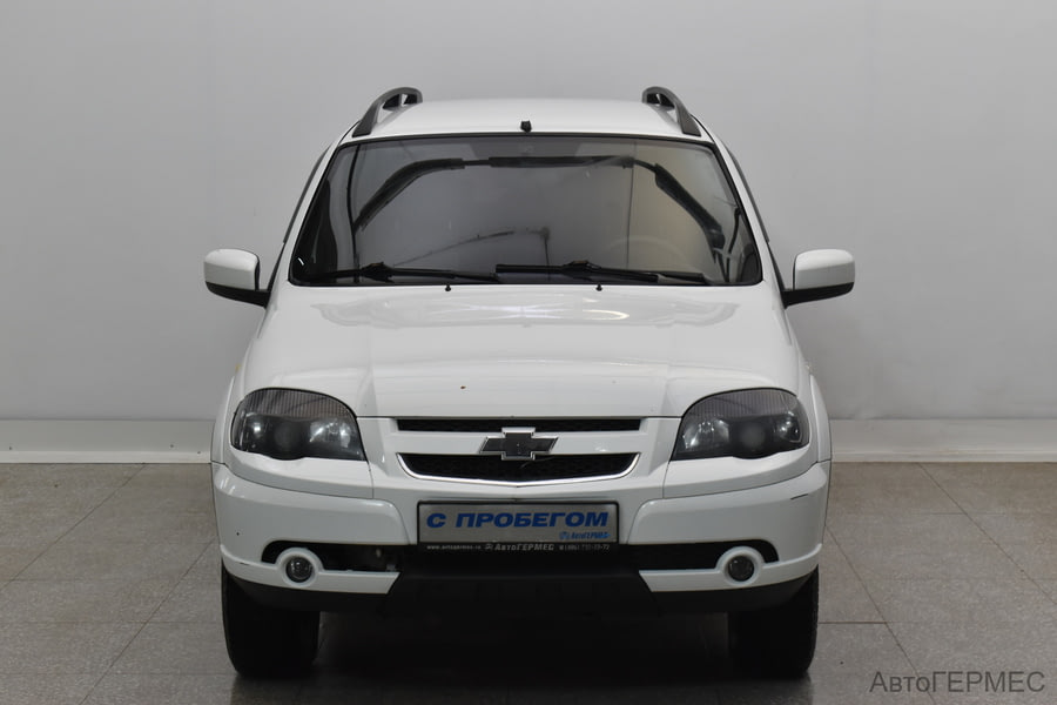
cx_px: 528
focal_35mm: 69
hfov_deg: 29.2
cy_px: 352
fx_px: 2026
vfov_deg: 19.7
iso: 800
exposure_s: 1/50
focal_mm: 46
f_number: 10
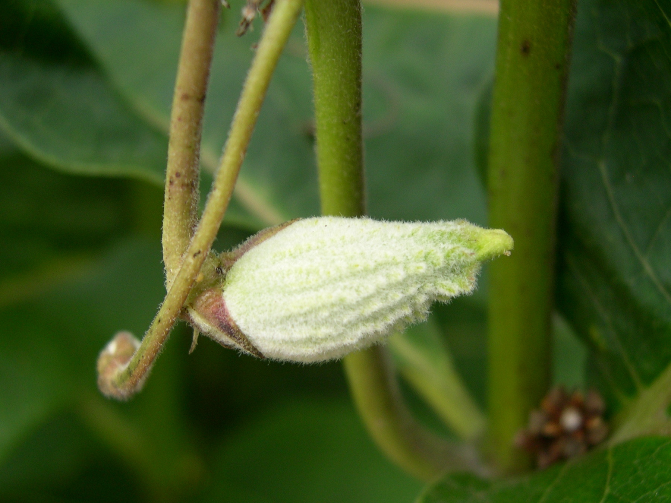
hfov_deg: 49.0
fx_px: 737
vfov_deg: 37.7
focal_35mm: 38
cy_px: 252
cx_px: 336
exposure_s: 1/169
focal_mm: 8
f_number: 2.8
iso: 100
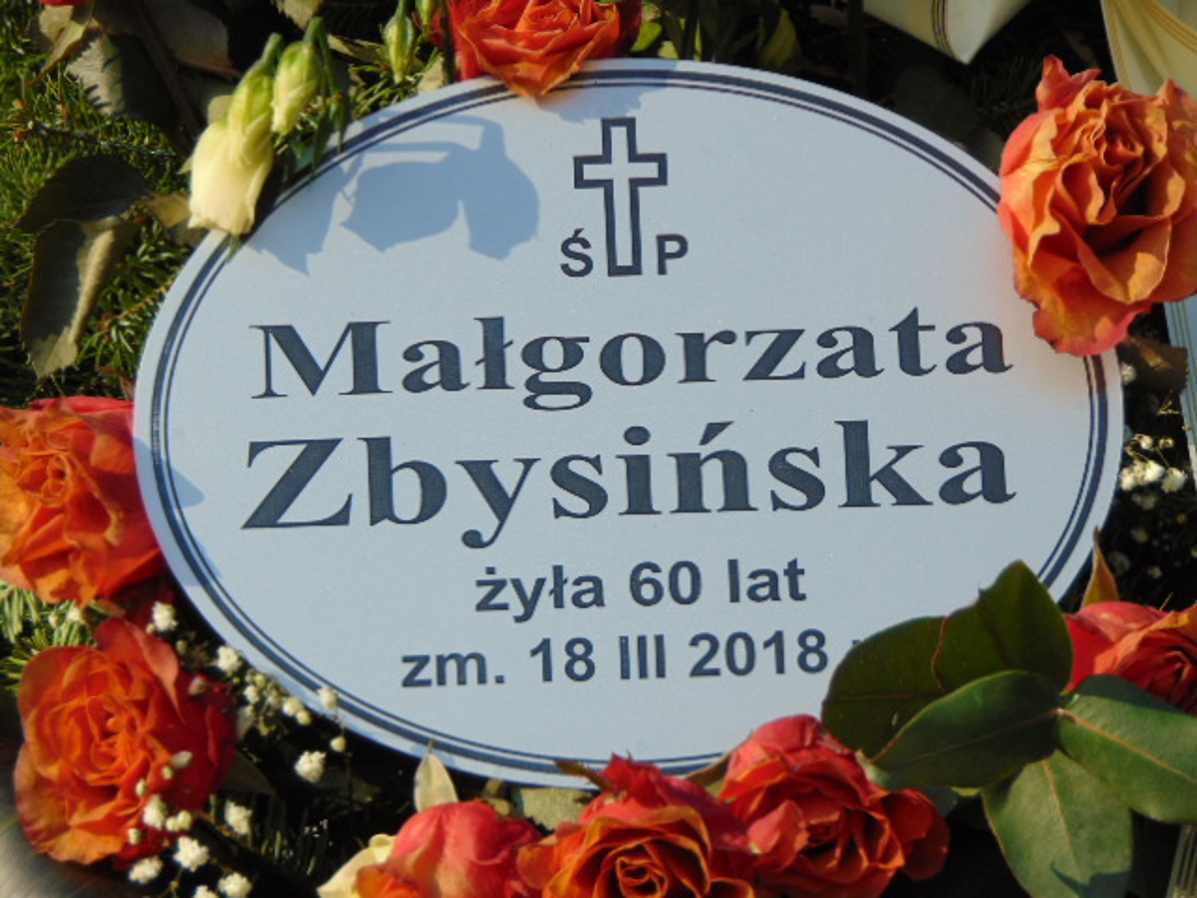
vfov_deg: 4.8
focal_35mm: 307
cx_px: 598
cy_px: 449
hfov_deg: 6.5
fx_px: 10616
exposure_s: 1/640
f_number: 4.2
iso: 80
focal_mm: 55.1
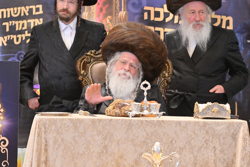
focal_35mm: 180
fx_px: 1250
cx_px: 125
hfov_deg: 11.4
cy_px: 84
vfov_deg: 7.6
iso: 500
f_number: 4
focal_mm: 120
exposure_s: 1/200
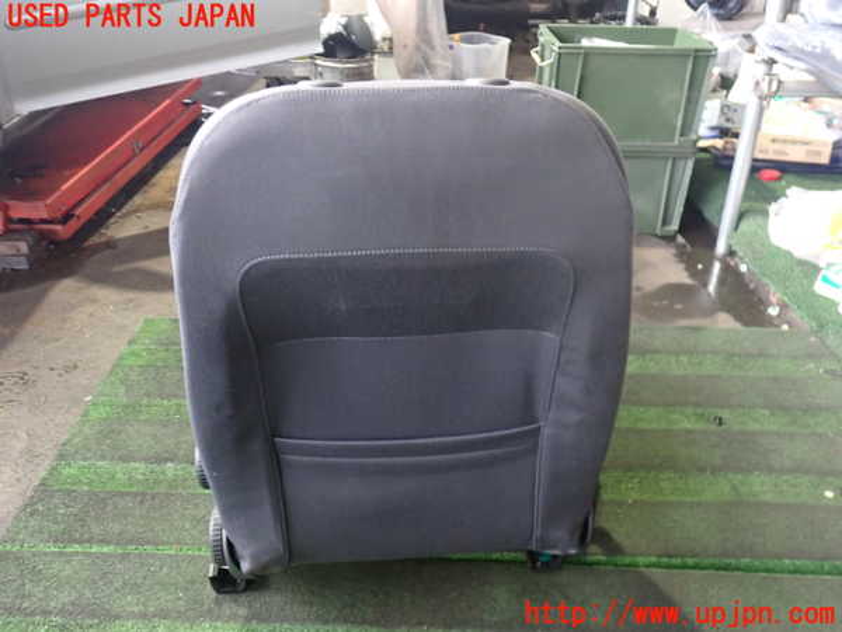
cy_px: 316
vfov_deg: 46.8
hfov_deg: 60.0
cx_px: 421
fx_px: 730
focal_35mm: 30
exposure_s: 1/20
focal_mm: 5.4
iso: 800
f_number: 2.3
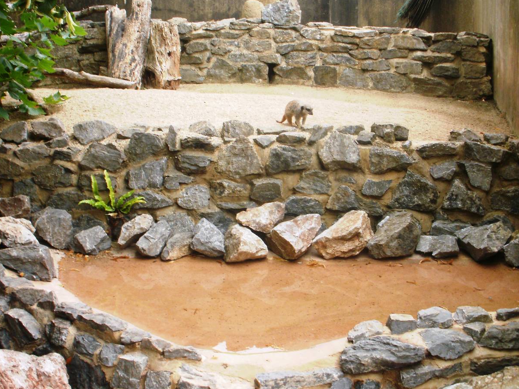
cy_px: 208
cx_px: 286
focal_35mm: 48
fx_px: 720
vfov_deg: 30.3
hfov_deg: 39.6
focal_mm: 6.3
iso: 100
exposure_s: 1/80
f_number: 5.6
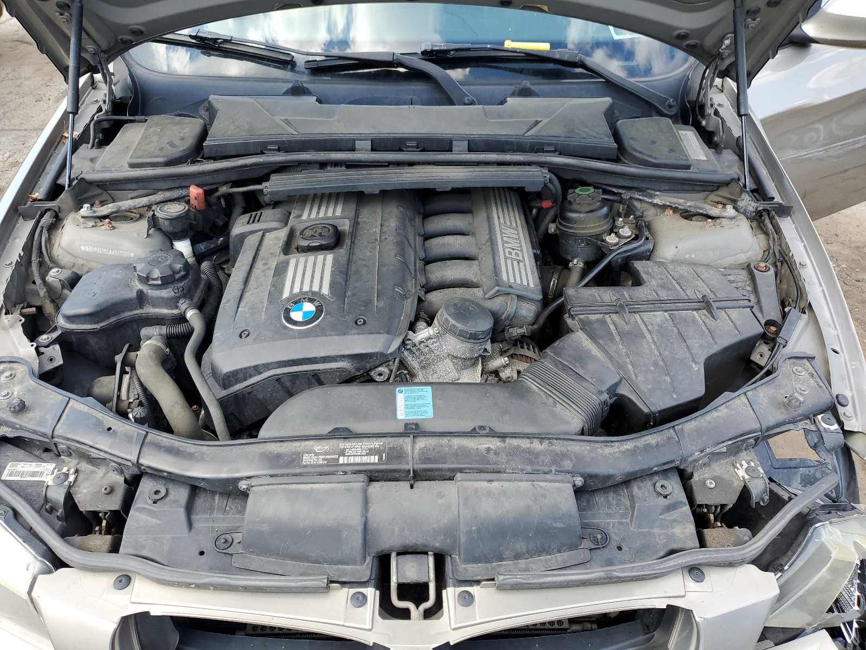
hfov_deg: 67.3
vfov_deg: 53.1
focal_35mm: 26
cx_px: 433
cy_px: 325
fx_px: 650
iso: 50
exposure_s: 1/370
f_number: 1.5
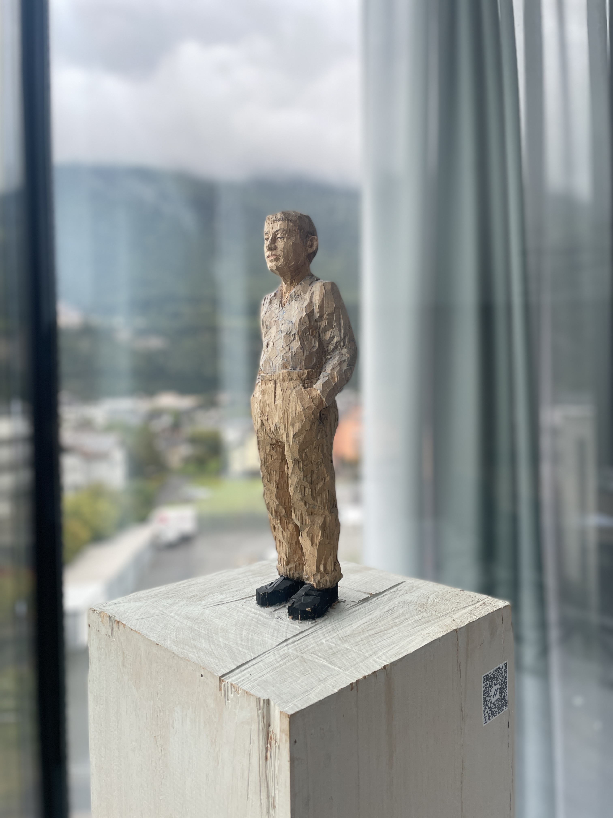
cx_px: 306
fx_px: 614
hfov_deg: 53.1
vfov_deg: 67.3
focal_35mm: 26
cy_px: 409
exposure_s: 1/418
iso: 50
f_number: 1.6
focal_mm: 4.2
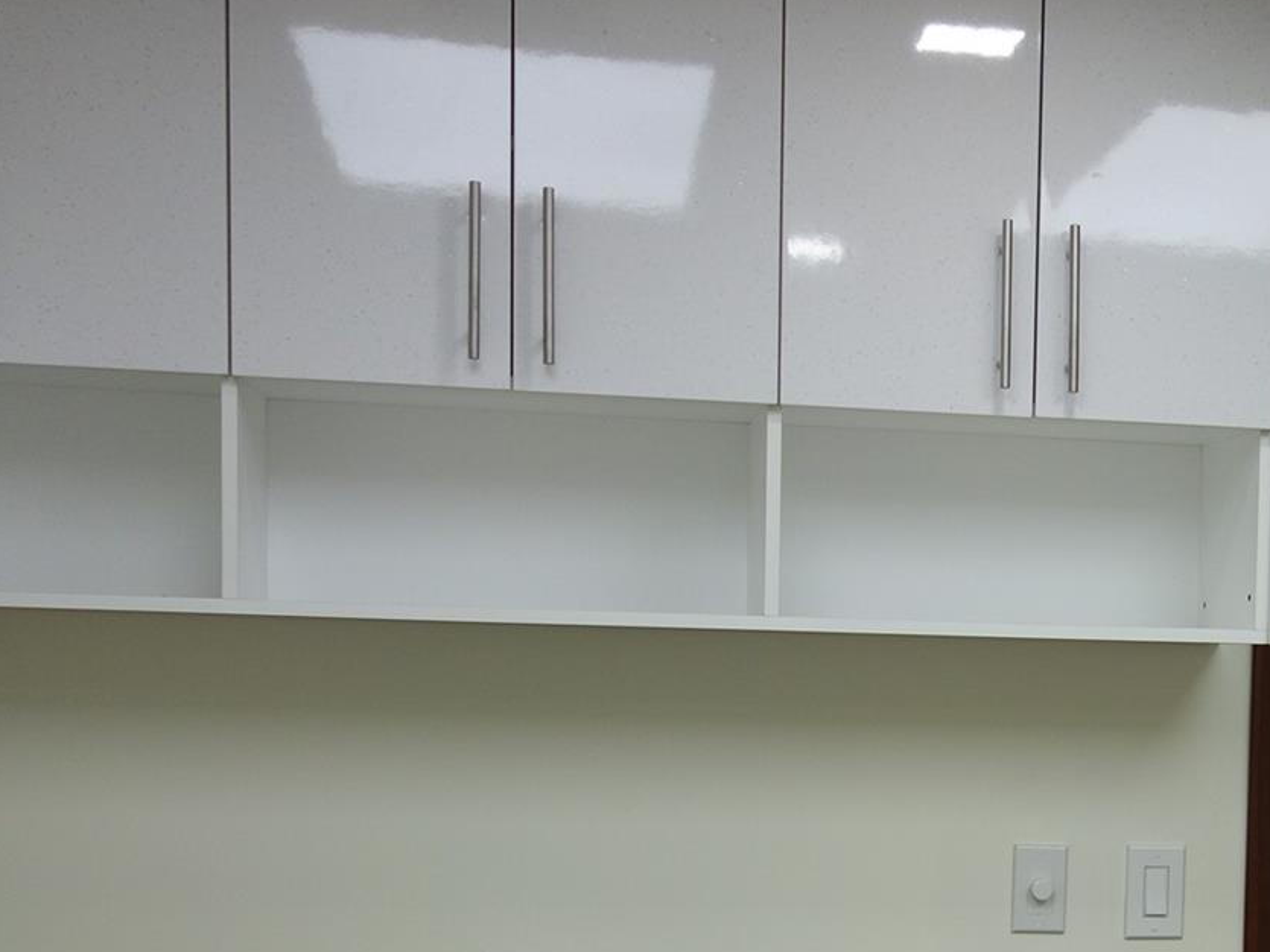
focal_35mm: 66
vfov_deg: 21.7
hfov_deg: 28.2
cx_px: 1160
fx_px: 2421
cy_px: 881
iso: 125
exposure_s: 1/250
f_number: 1.8
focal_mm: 10.4
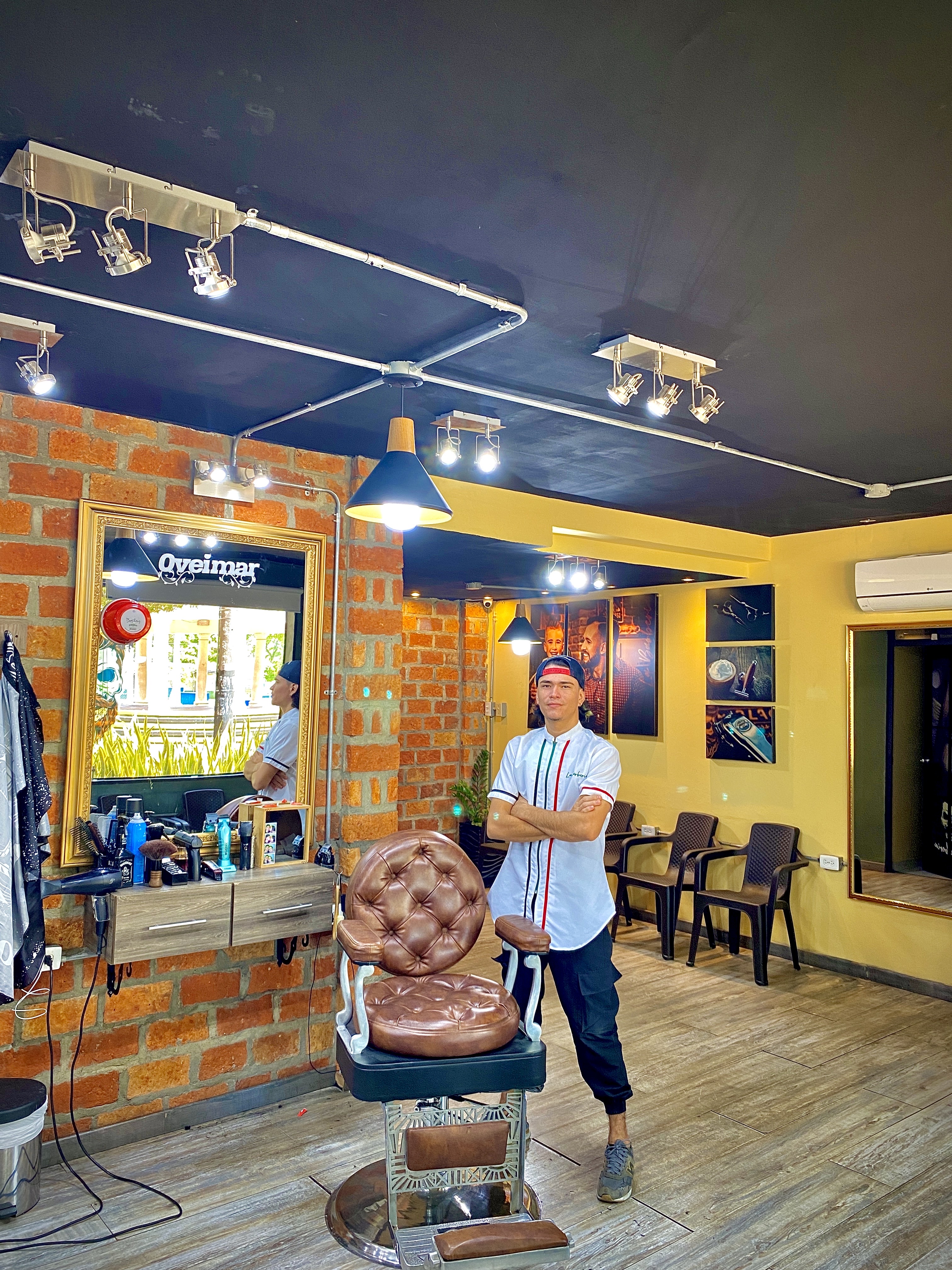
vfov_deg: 67.3
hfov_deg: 53.1
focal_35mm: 26
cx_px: 476
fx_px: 953
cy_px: 635
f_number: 1.8
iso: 64
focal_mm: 4.25
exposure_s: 1/50
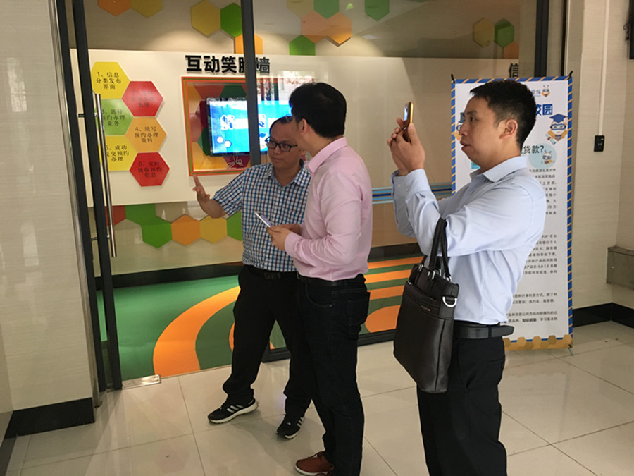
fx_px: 531
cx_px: 317
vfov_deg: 48.2
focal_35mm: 29
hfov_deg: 61.7
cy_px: 238
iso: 160
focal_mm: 4.15
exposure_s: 1/33
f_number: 2.2
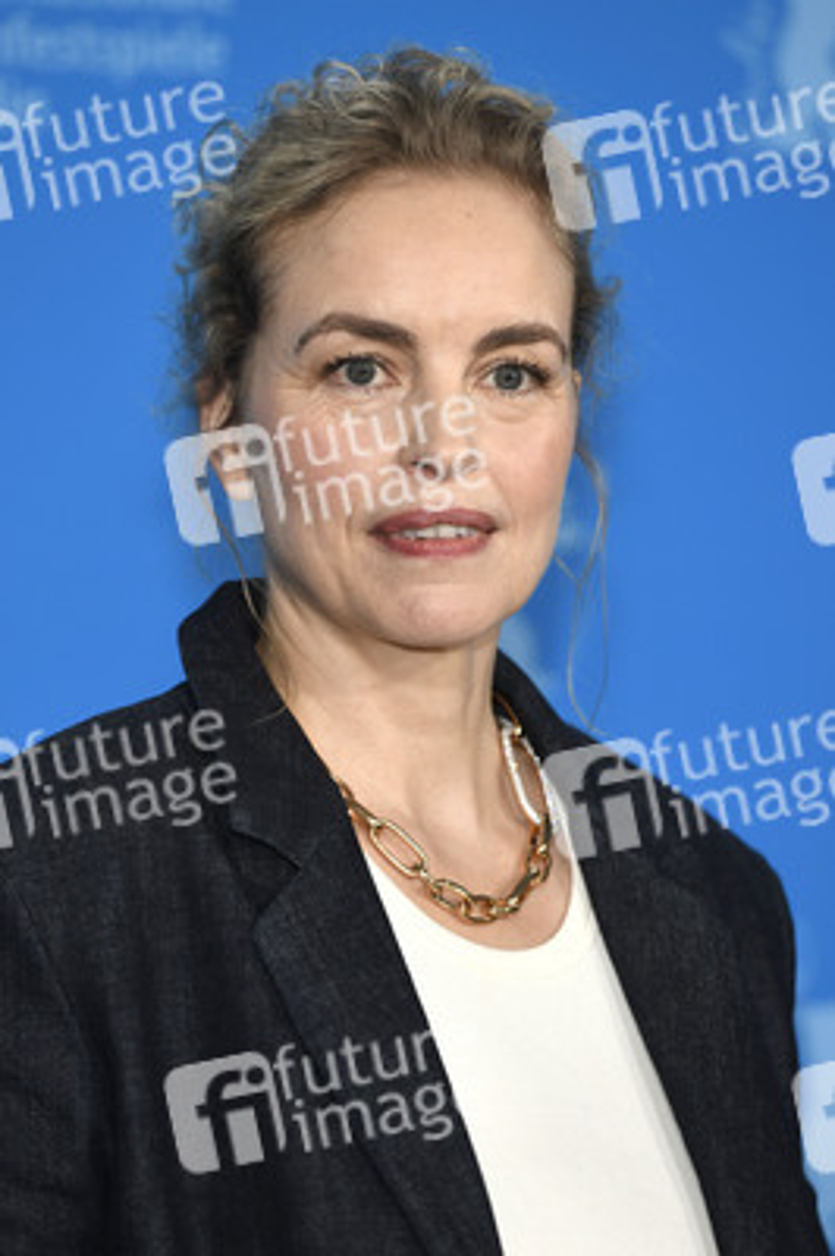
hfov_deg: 6.9
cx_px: 418
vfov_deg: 10.3
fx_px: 6970
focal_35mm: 200
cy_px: 628
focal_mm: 200
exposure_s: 1/400
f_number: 4
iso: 640
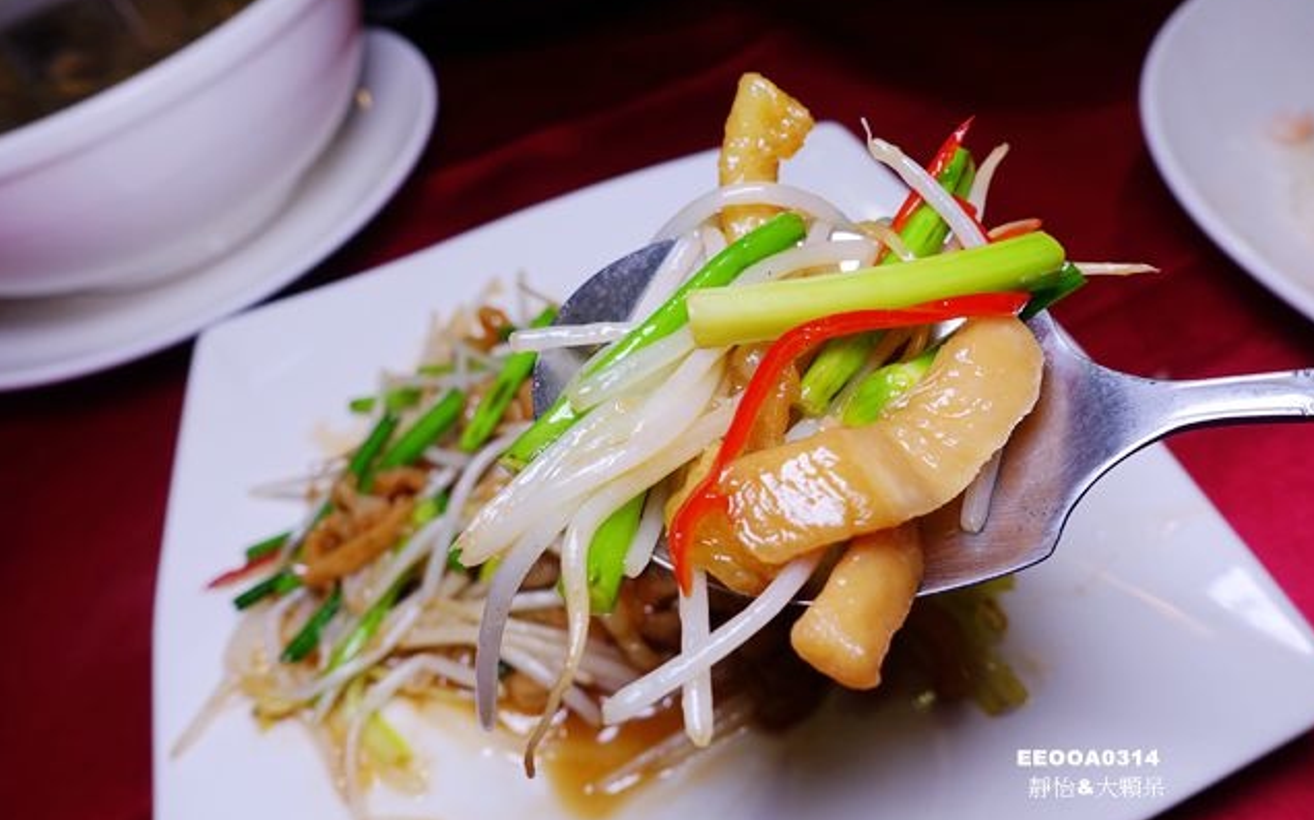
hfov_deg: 72.6
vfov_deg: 49.2
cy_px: 416
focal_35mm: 25
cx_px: 655
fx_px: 895
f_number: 4
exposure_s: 1/80
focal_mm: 8.8
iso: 125
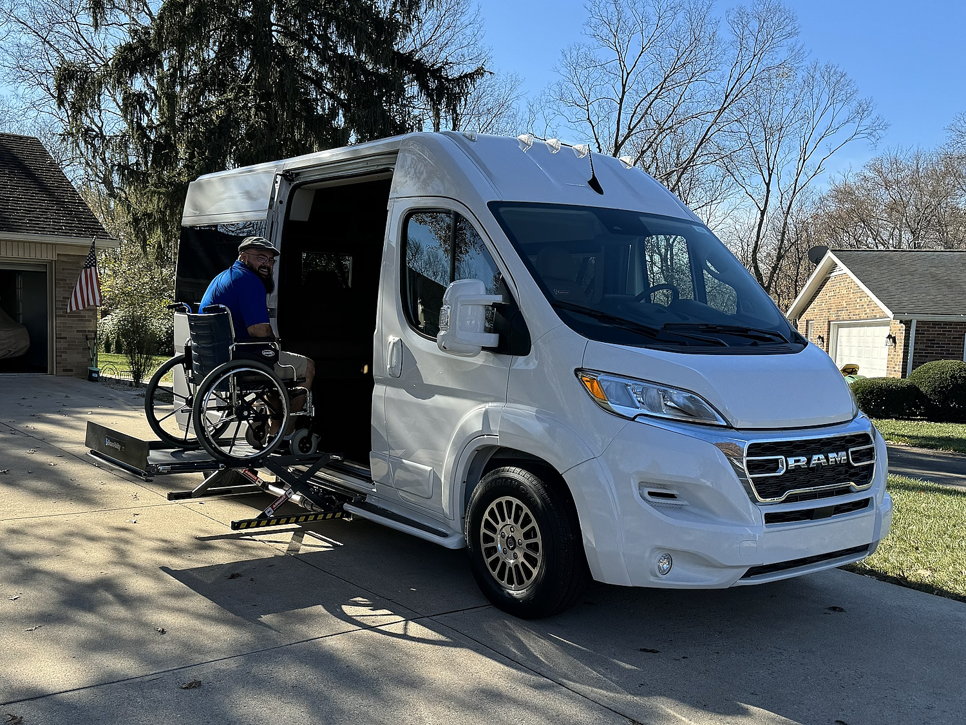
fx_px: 670
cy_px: 362
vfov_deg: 56.8
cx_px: 483
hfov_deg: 71.6
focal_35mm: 24
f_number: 1.78
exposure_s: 1/1637
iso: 80
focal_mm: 6.76
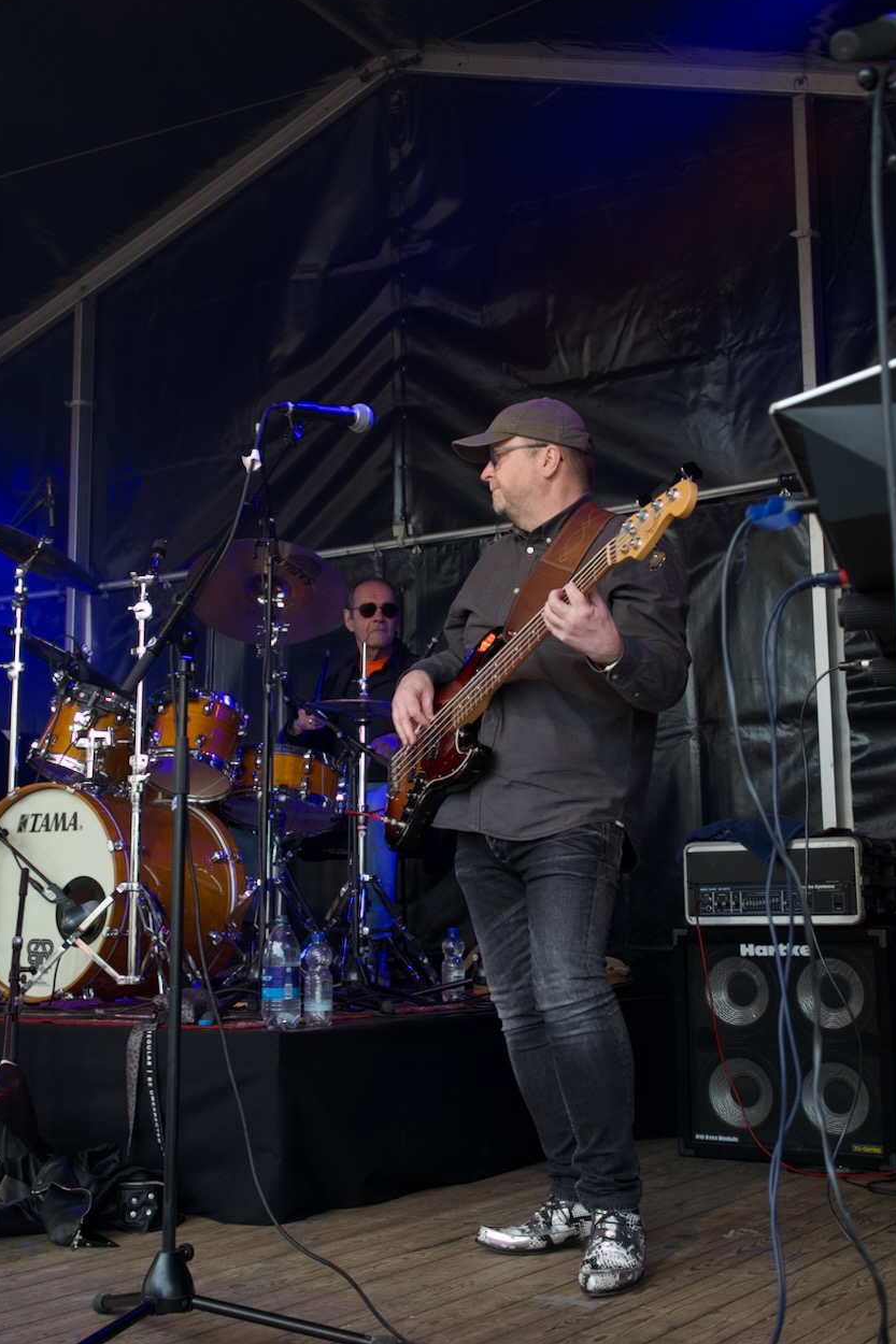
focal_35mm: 42
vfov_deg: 46.4
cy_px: 657
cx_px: 454
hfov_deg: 31.9
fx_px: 1568
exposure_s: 1/125
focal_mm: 15.17
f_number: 3.2
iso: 100
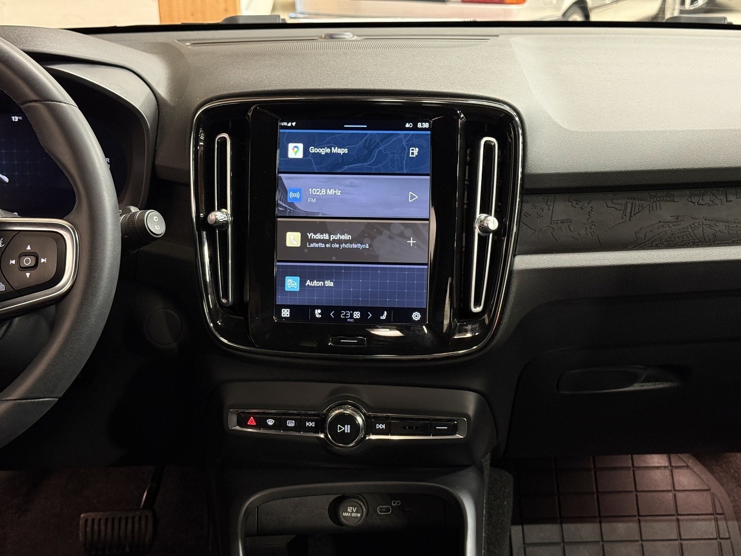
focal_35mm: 48
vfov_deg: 30.3
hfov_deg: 39.7
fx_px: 1028
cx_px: 370
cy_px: 278
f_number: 1.78
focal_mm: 6.76
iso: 320
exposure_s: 1/33
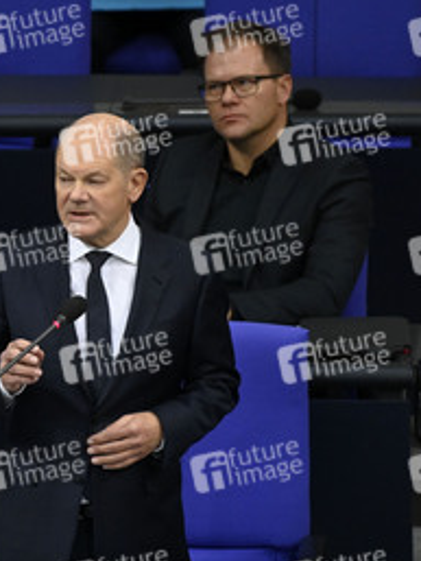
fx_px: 13675
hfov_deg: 1.8
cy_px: 303
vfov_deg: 2.3
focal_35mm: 844
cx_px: 58
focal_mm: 500
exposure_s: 1/500
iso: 10000
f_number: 5.6
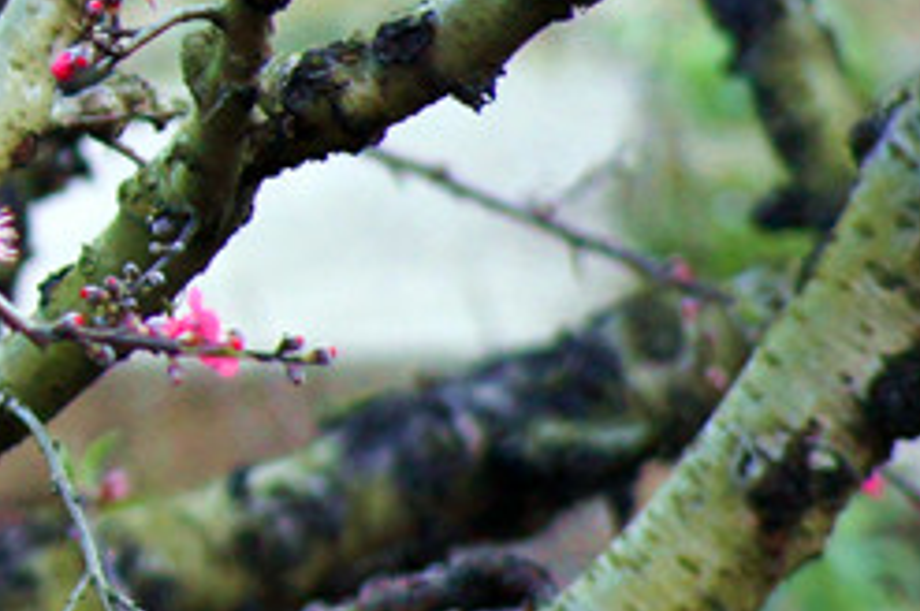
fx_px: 25139
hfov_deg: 2.1
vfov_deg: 1.4
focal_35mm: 985
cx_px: -682
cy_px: -149
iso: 1600
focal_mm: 180
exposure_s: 1/250
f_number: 5.6
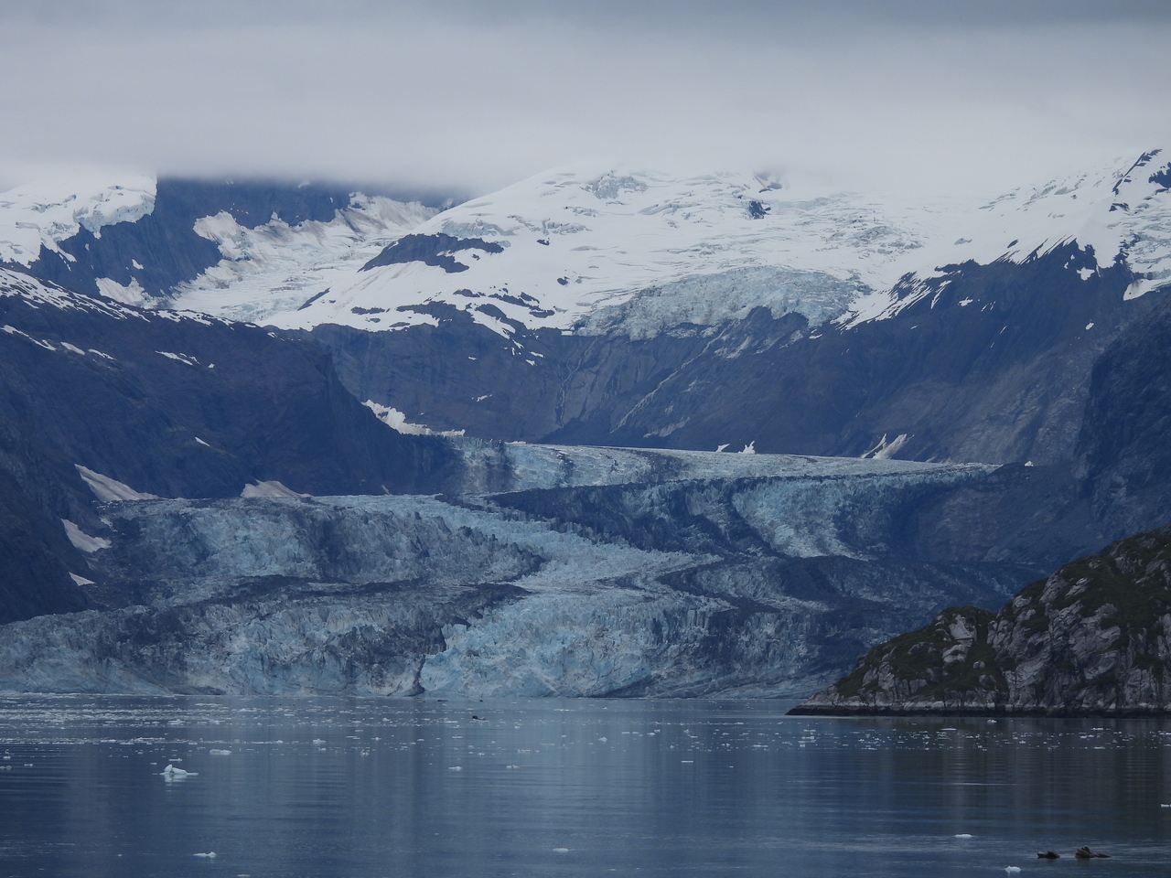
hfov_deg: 9.9
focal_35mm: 200
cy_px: 439
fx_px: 6766
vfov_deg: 7.4
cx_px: 586
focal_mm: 35.7
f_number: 4.5
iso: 100
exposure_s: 1/640
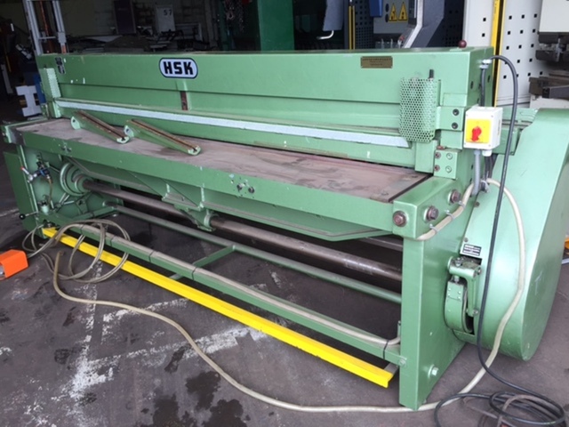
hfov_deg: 61.7
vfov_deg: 48.2
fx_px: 477
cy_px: 214
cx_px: 284
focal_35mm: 29
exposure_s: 1/120
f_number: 2.2
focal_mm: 4.15
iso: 32
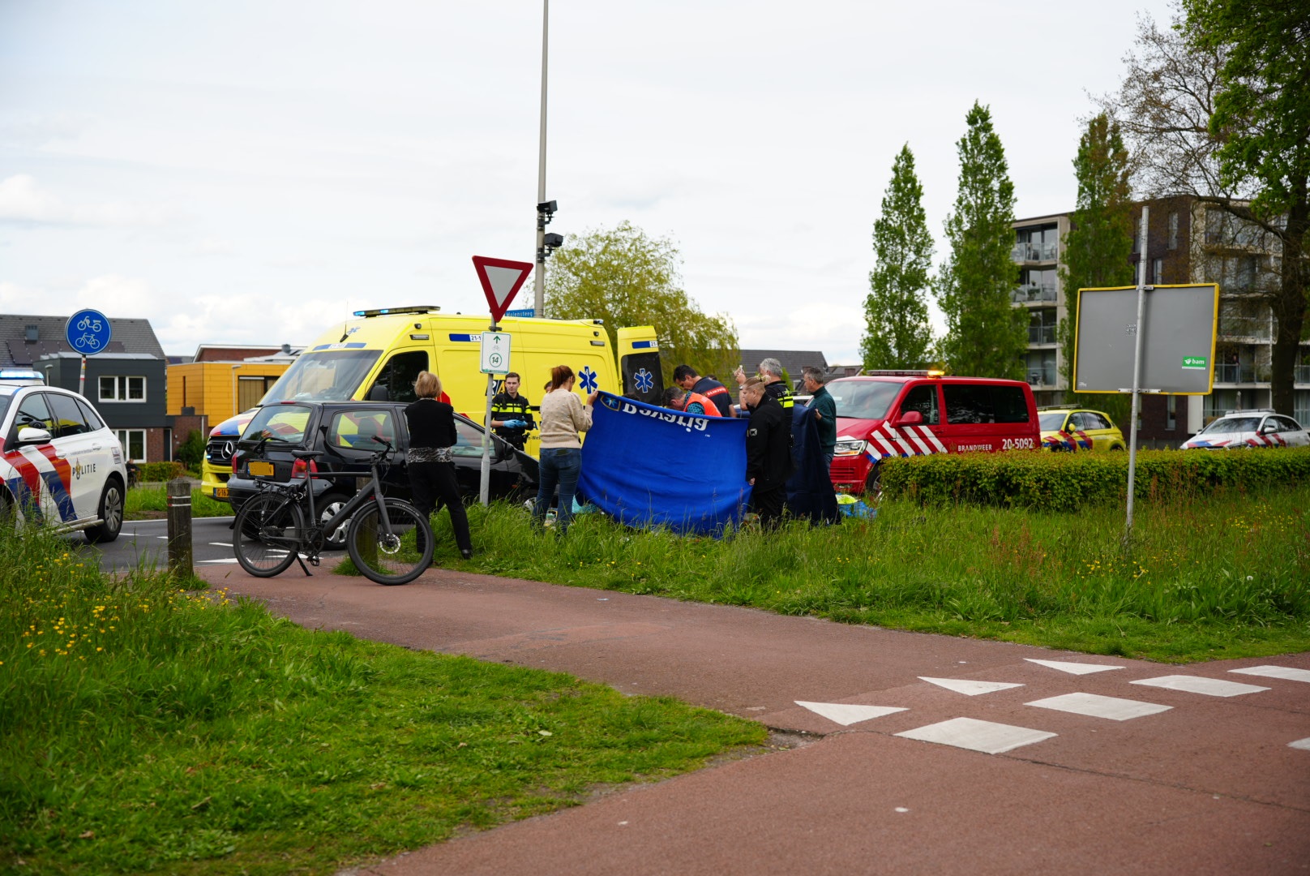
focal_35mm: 44
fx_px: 1602
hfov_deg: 44.5
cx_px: 655
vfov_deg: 30.6
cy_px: 438
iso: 100
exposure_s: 1/1000
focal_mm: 44
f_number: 5
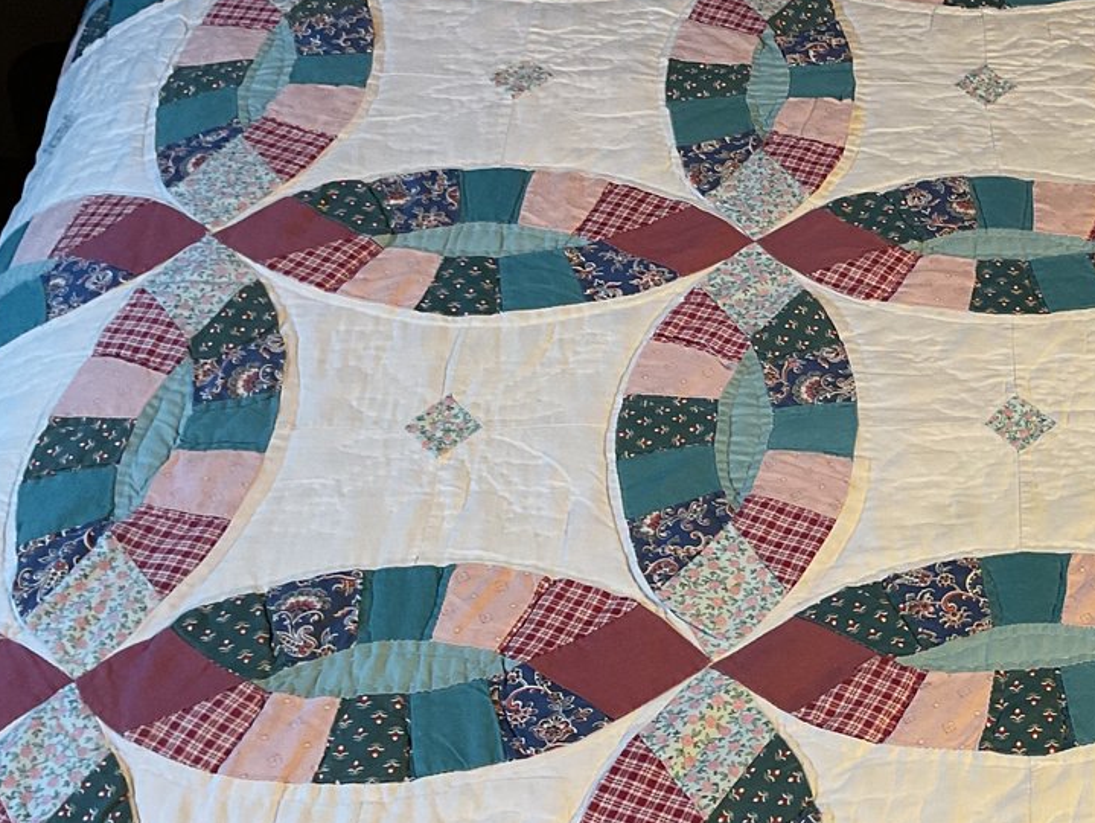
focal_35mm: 61
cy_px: 574
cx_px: 1087
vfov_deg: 23.9
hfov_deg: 29.6
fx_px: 1931
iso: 64
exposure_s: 1/60
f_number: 1.8
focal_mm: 3
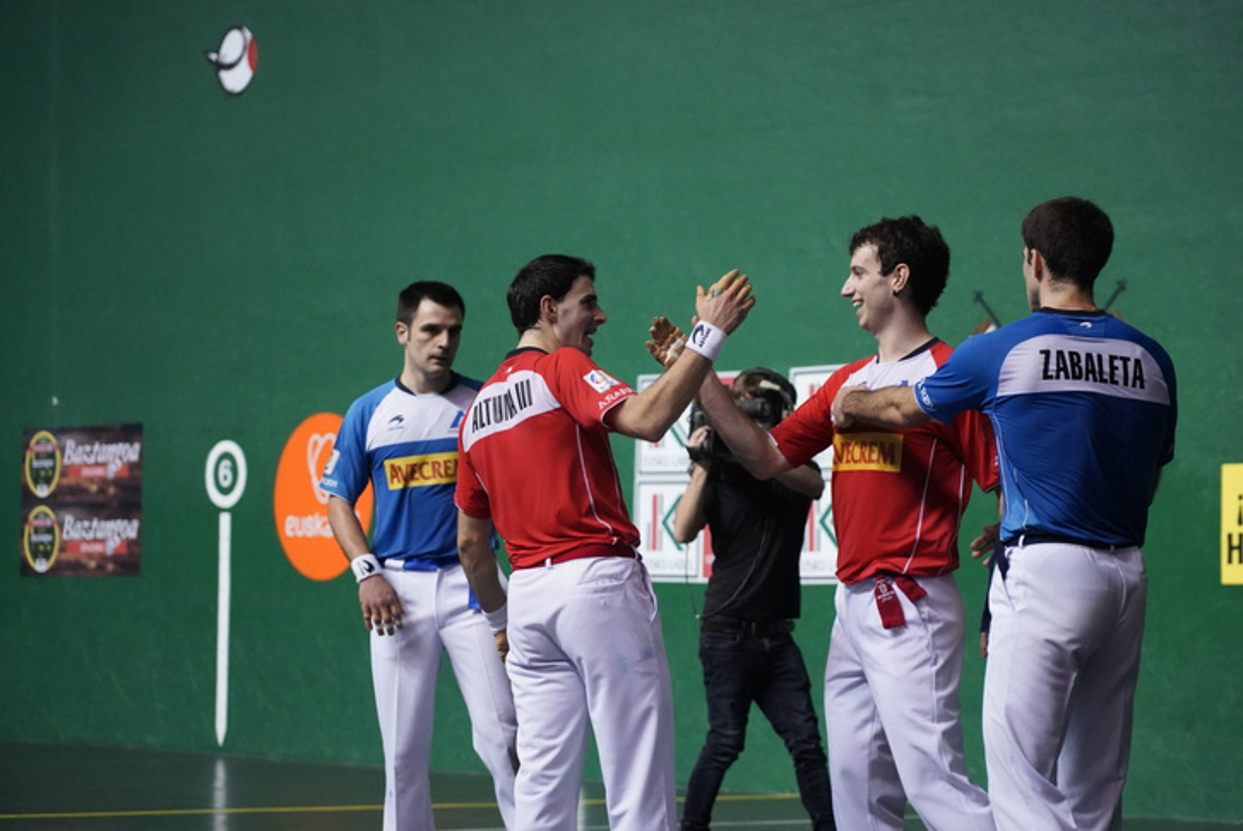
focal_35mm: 105
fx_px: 3627
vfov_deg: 13.1
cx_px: 622
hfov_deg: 19.4
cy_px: 416
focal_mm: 105
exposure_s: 1/1000
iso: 10000
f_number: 4
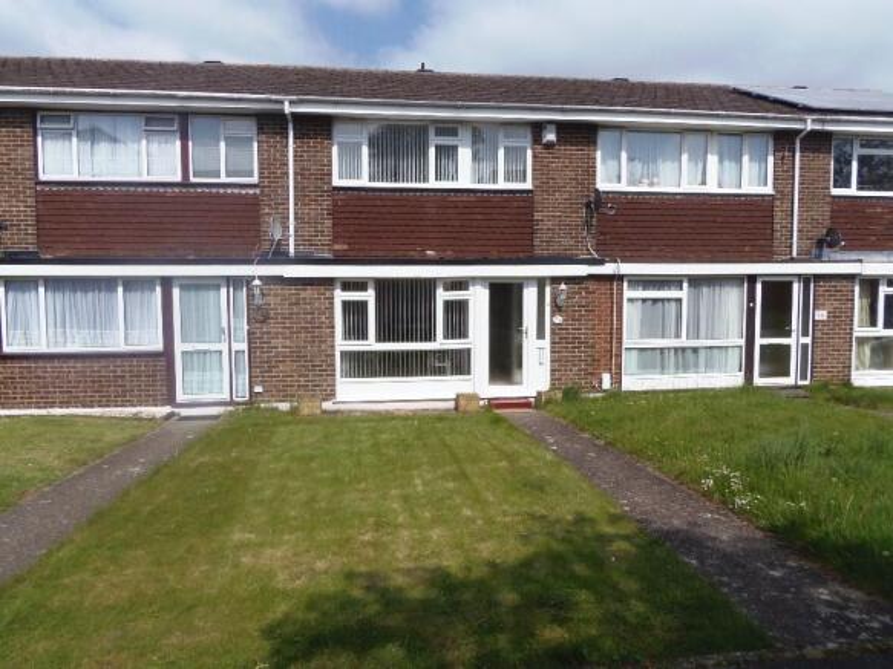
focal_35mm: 24
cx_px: 446
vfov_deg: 56.8
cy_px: 334
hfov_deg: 71.6
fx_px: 619
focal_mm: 4.3
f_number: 5.5
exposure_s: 1/400
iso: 64
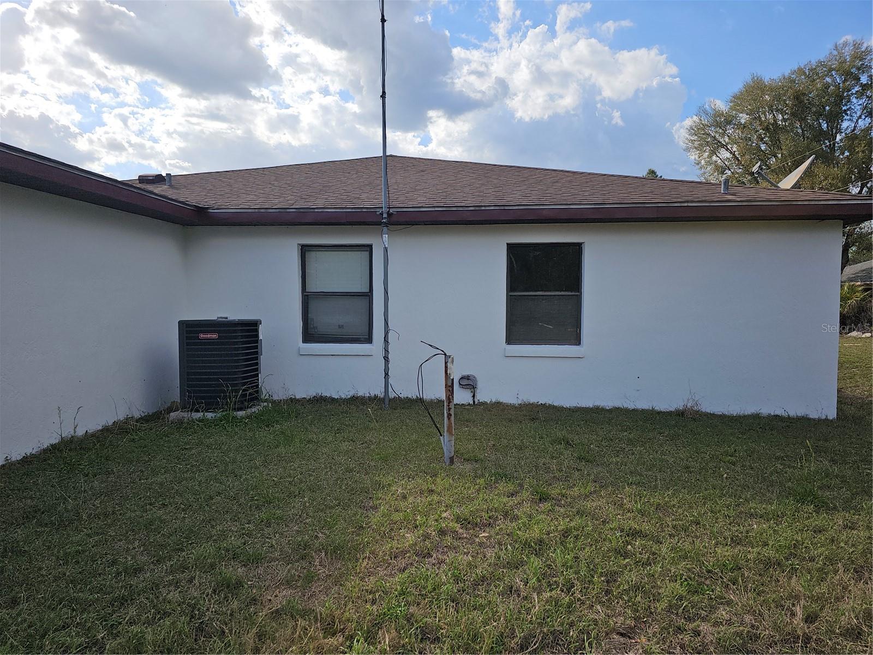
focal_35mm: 23
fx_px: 580
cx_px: 436
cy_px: 328
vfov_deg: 58.9
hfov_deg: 73.9
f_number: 1.7
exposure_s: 1/843
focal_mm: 6.3
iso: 10
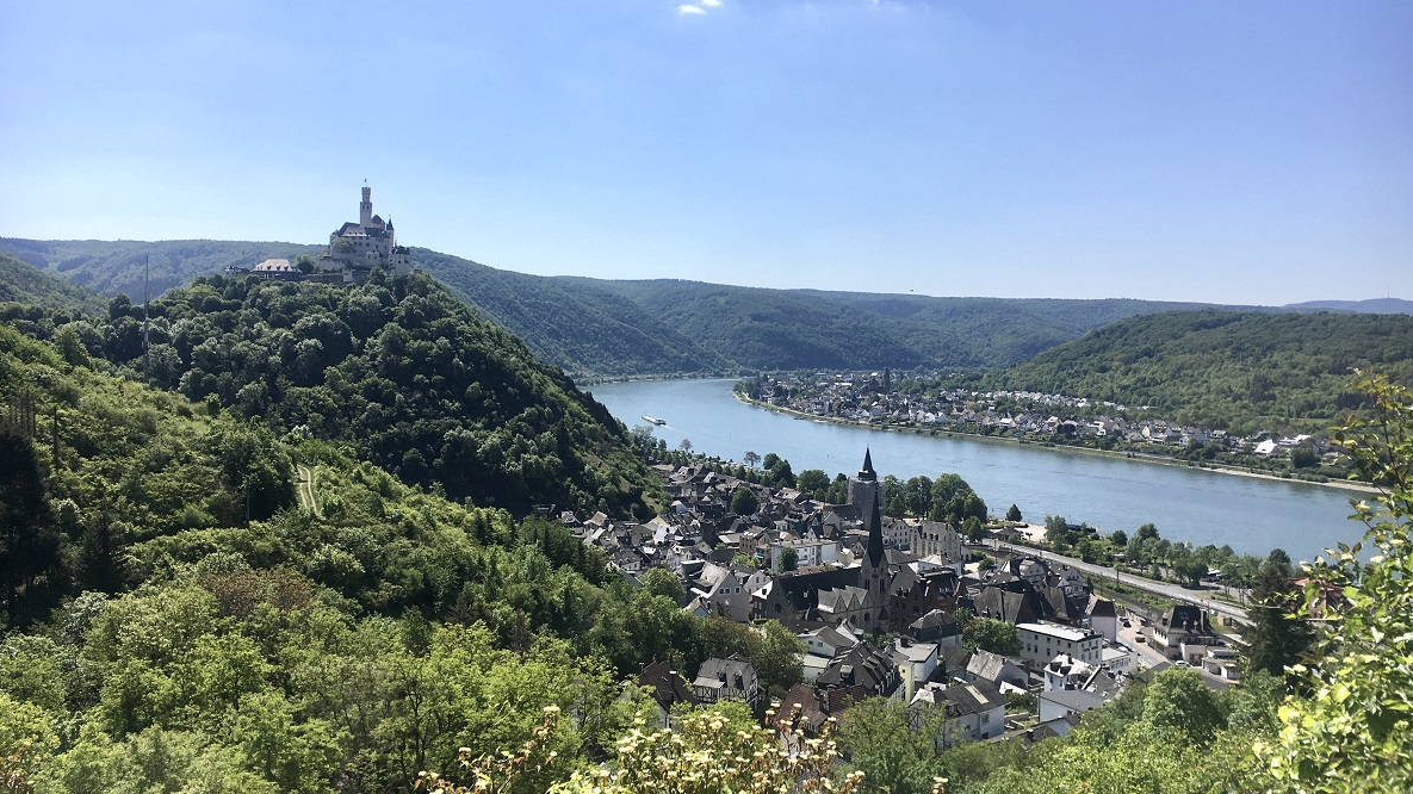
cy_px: 358
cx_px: 704
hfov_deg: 61.0
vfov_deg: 36.6
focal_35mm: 32
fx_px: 1199
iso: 25
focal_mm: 4.15
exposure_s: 1/1748
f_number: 2.2
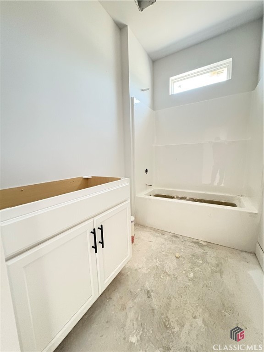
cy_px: 176
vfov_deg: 102.1
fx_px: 142
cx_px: 132
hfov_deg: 85.7
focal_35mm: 14
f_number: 2.2
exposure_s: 1/22
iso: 2000
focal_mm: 2.22
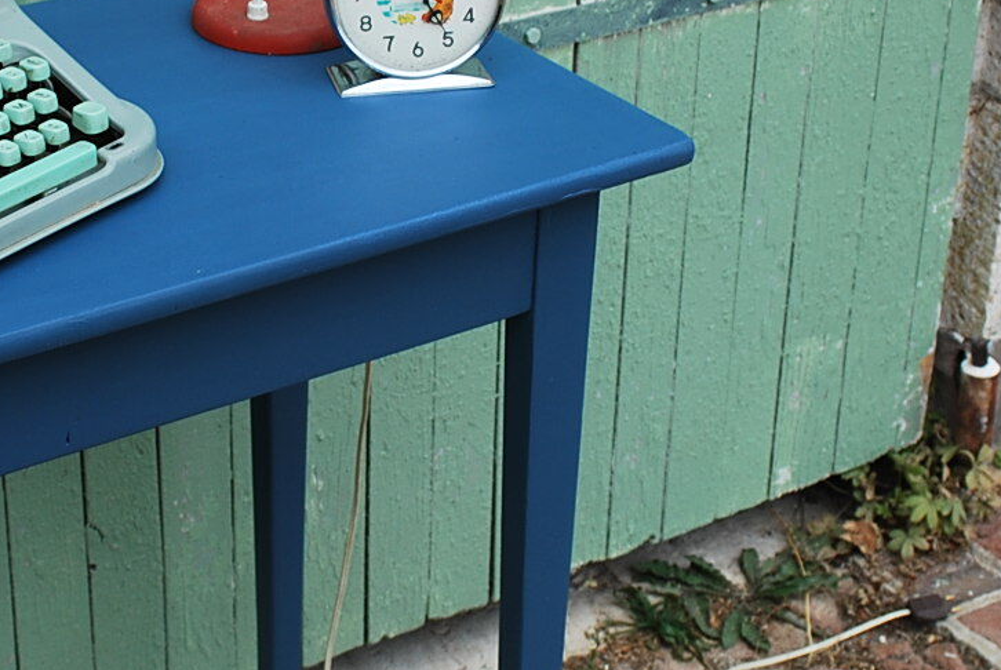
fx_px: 2227
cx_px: 353
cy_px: 222
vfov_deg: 17.1
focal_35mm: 80
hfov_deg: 25.2
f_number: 5.6
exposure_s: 1/125
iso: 125
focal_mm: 20
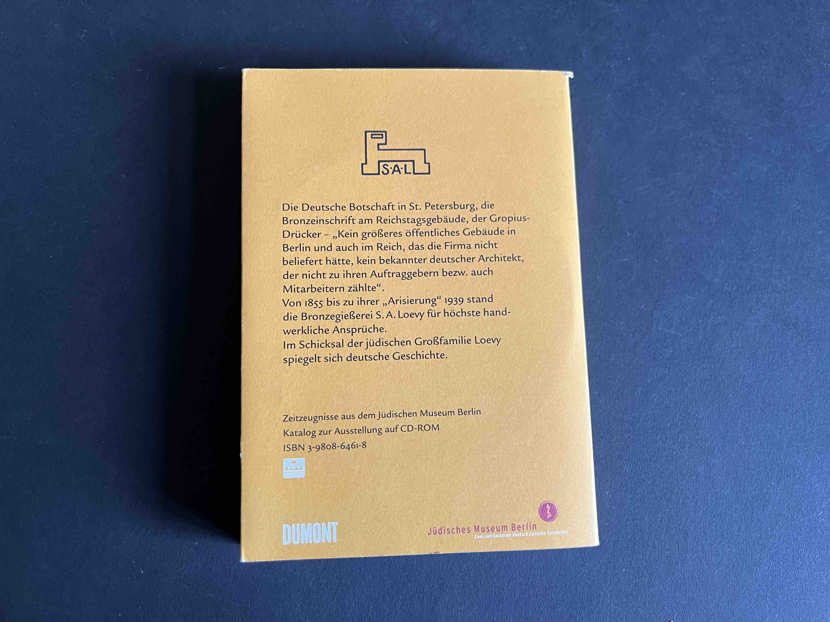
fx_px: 623
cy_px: 311
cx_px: 415
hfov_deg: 67.3
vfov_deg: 53.1
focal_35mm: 26
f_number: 1.6
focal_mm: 5.1
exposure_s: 1/73
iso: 125
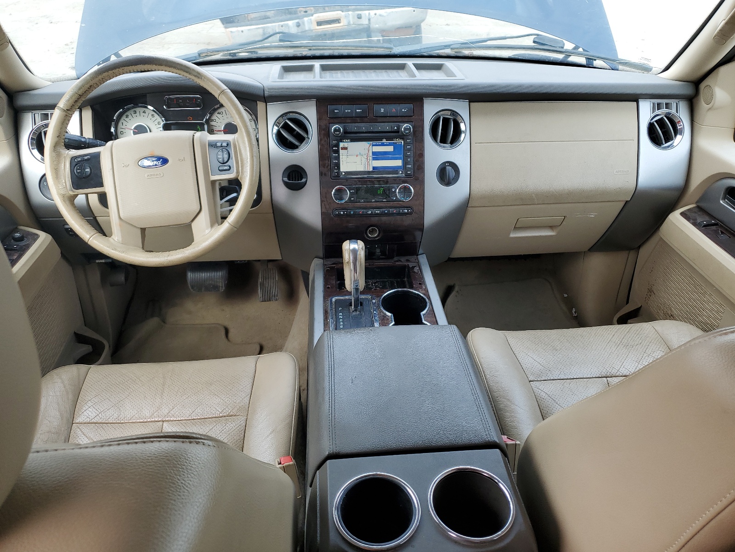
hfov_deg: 67.3
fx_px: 552
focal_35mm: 26
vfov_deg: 53.1
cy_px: 276
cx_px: 368
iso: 50
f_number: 1.5
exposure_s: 1/286
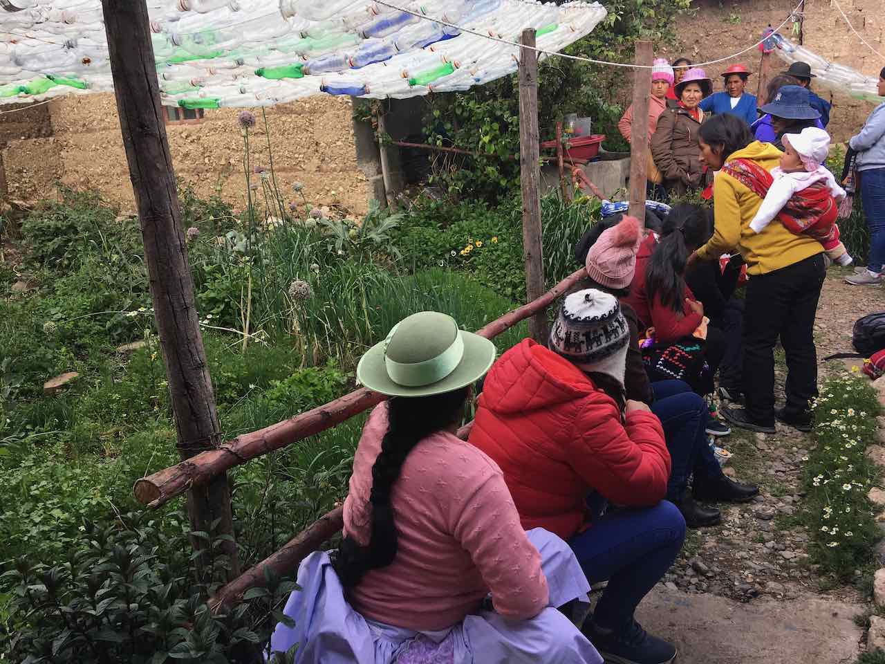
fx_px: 741
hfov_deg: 61.7
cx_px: 442
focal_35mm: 29
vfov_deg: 48.2
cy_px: 332
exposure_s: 1/283
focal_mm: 4.15
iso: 25
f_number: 2.2
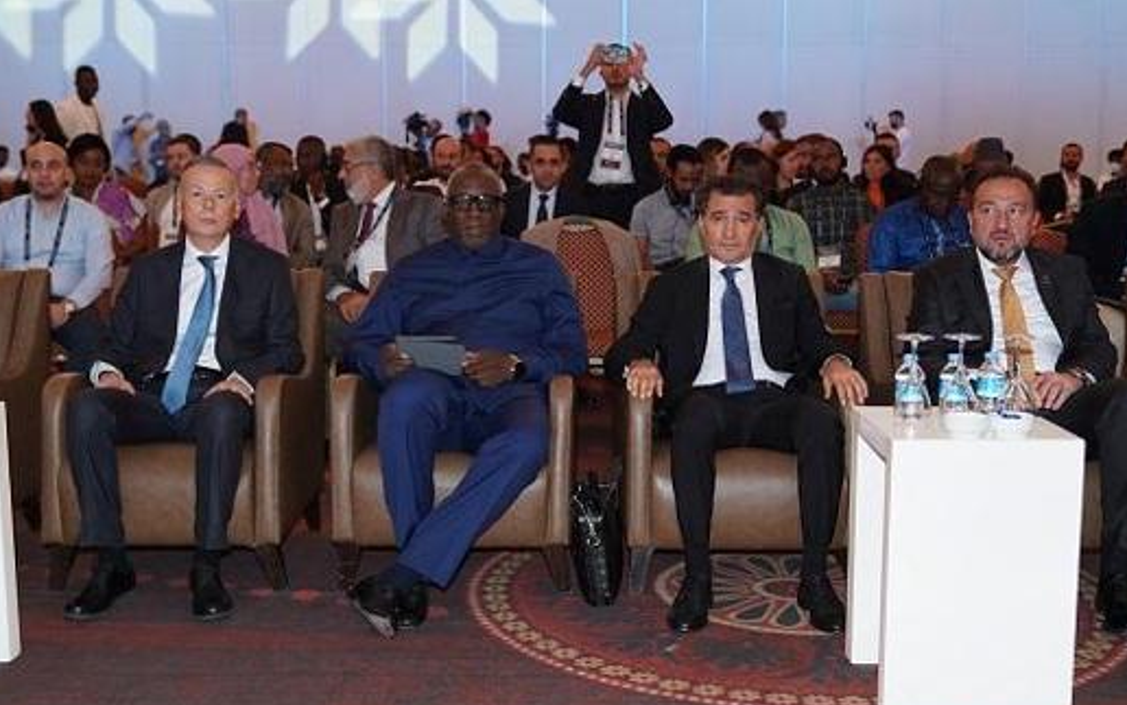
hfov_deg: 44.3
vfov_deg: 28.6
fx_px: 1383
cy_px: 362
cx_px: 579
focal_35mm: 45
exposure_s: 1/125
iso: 1600
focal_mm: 38
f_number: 3.2
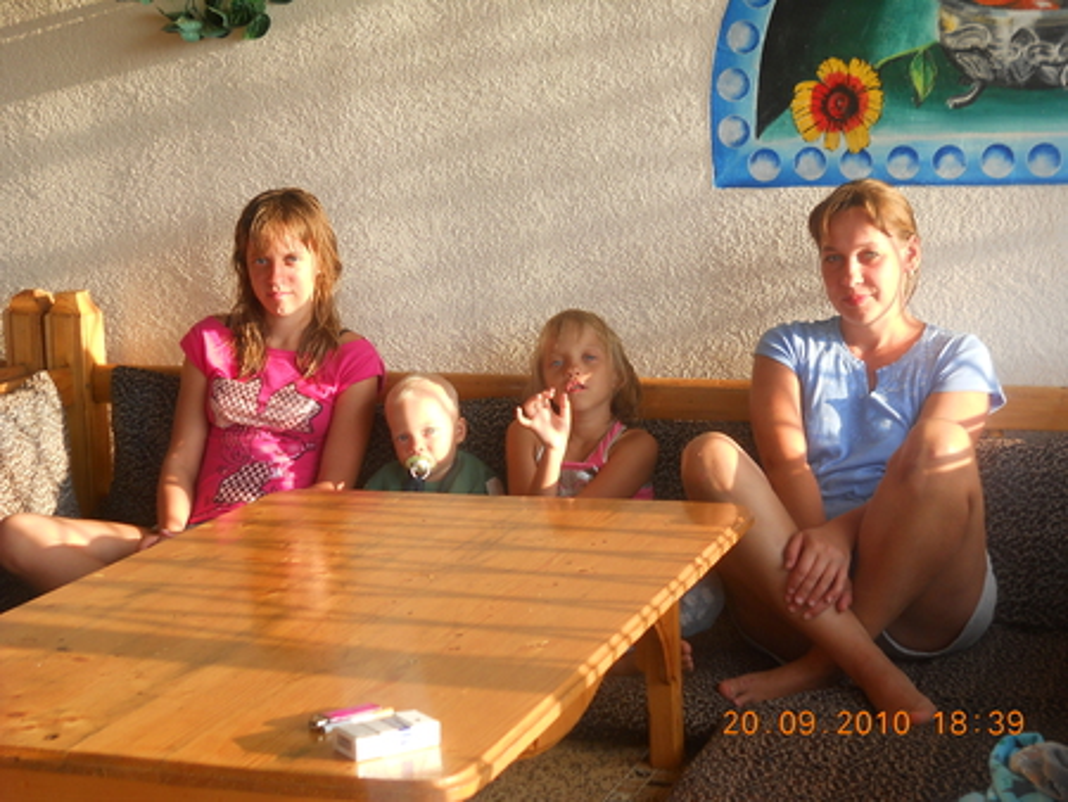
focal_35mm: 66
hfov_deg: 29.4
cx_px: 534
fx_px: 2037
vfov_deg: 22.3
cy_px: 401
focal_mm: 10.84
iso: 80
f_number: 4
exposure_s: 1/80
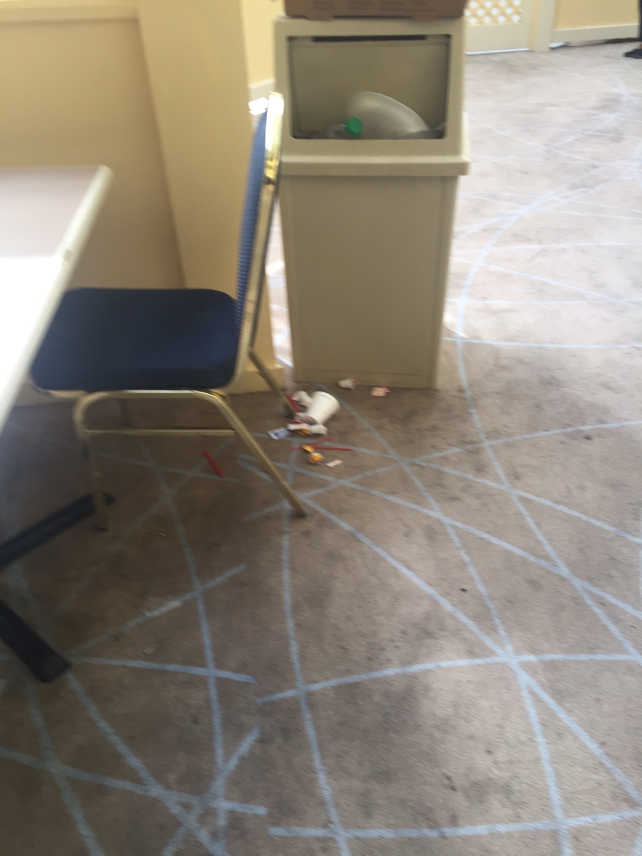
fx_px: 717
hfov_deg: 48.2
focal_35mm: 29
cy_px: 428
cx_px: 321
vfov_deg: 61.7
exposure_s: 1/120
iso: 50
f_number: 2.2
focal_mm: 4.15
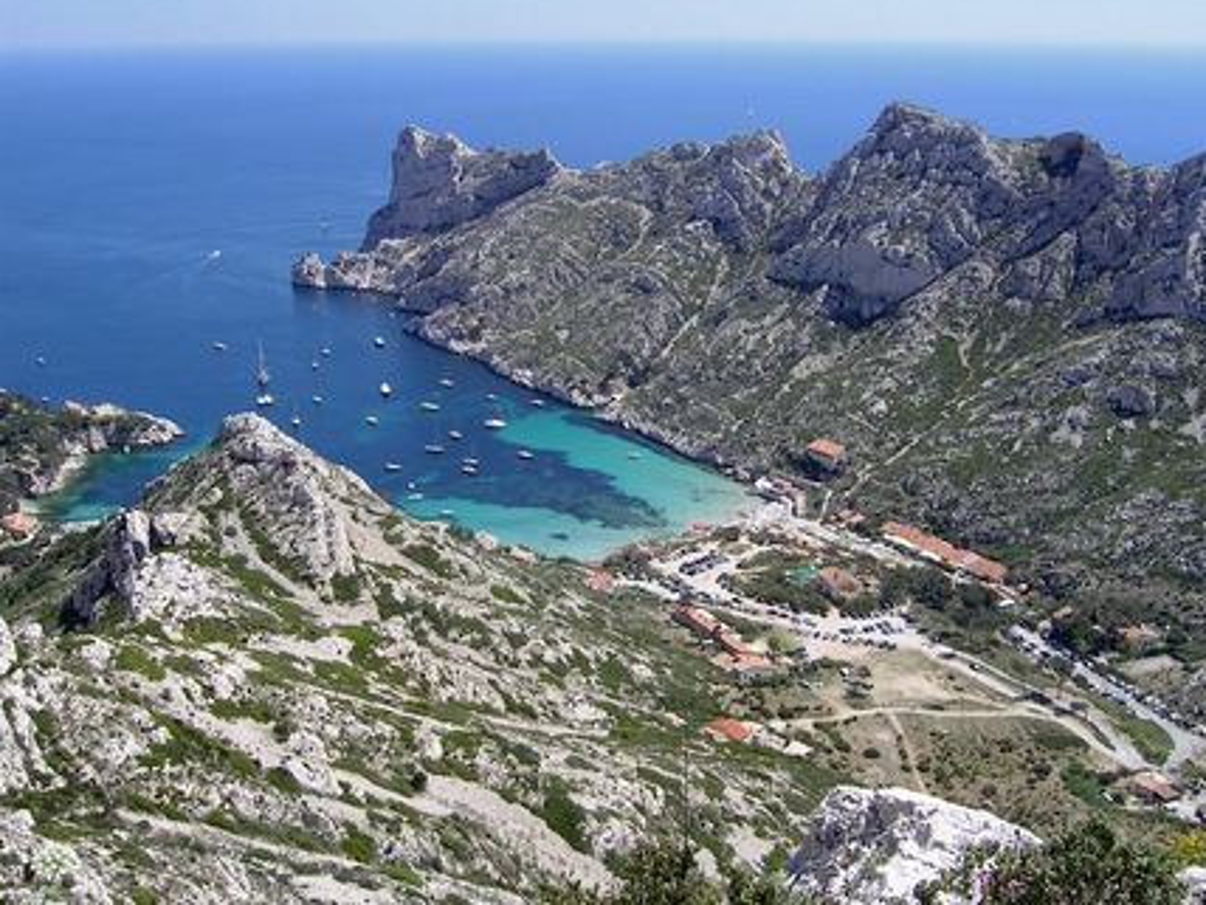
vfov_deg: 38.7
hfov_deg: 50.1
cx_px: 617
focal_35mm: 37
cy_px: 444
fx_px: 1289
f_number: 4.8
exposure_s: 1/338
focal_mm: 5.6
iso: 50
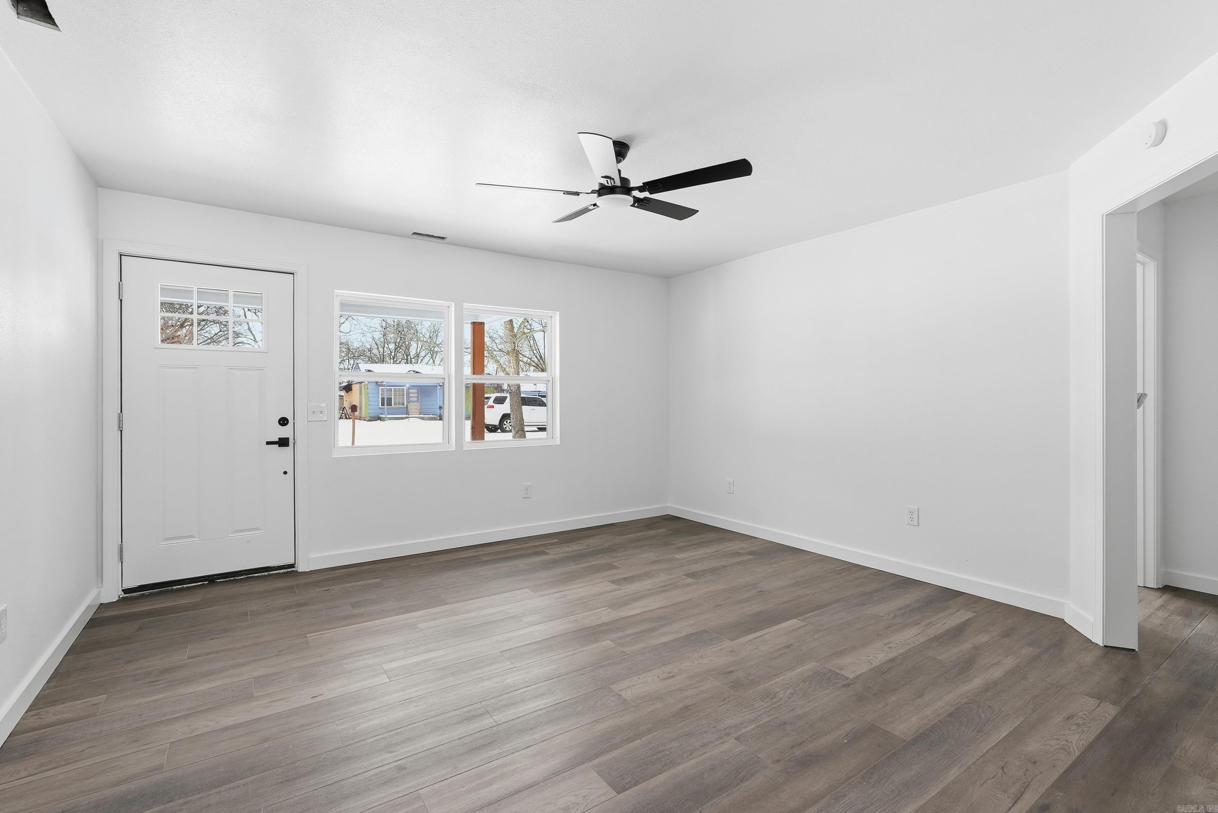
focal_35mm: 16
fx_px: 542
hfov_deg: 96.7
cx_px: 609
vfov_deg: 73.8
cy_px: 406
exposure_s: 1/25
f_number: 9
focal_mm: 16
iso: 250
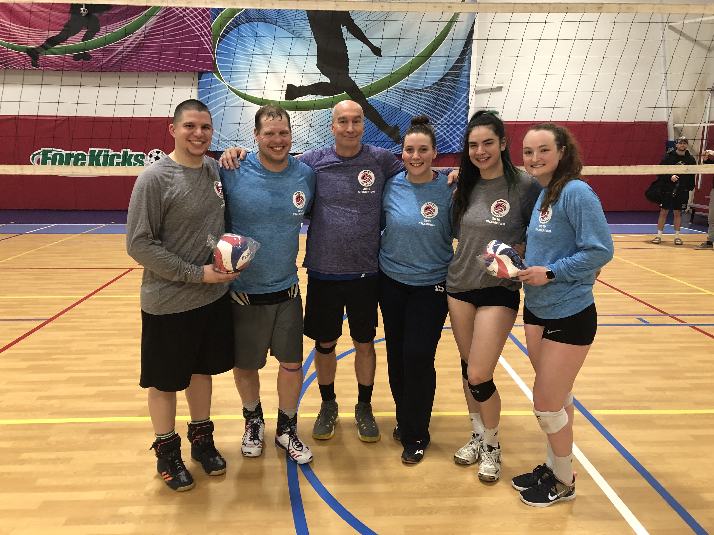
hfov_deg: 63.4
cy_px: 268
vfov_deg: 49.7
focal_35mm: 28
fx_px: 578
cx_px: 357
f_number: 1.8
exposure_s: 1/15
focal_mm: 3.99
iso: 80
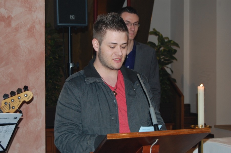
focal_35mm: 68
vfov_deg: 20.1
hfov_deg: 29.9
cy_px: 76
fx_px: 433
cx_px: 116
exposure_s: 1/60
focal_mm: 45
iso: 400
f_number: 5.3
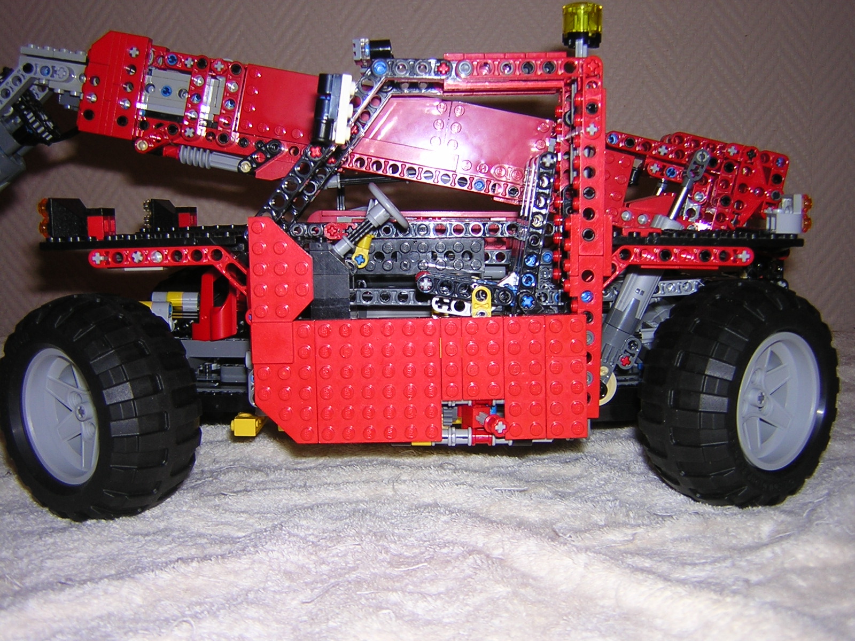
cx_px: 428
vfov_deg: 39.7
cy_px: 320
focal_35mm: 36
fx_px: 889
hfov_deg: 51.4
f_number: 2.6
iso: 100
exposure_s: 1/60.1
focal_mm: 4.7
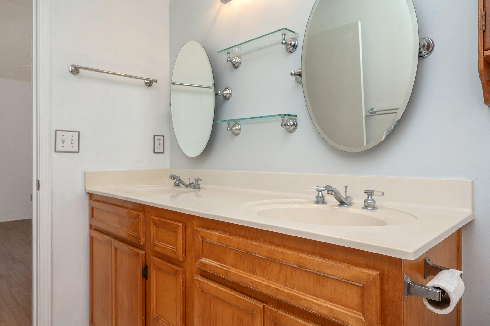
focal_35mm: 22
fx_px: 292
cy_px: 163
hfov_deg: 79.9
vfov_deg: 58.3
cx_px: 245
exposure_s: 1/50
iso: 160
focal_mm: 21.5
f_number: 9
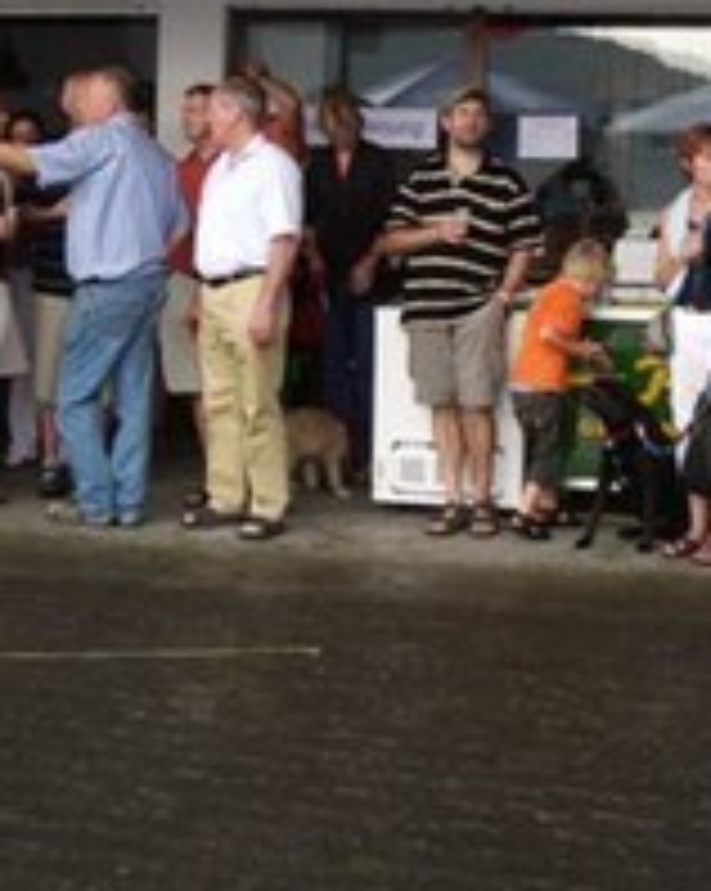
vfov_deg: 27.5
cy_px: 351
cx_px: 324
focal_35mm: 69
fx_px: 1818
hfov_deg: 22.1
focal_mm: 5.8
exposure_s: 1/60
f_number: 2.6
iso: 100
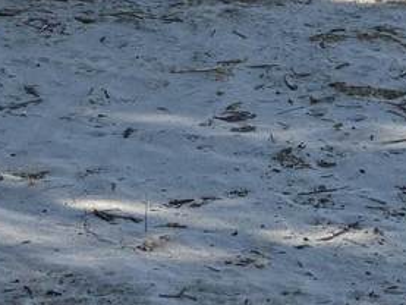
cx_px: 333
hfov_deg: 16.3
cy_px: -199
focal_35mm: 120
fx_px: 1408
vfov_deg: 11.6
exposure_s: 1/2865
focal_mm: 5.96
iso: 50
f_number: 1.6
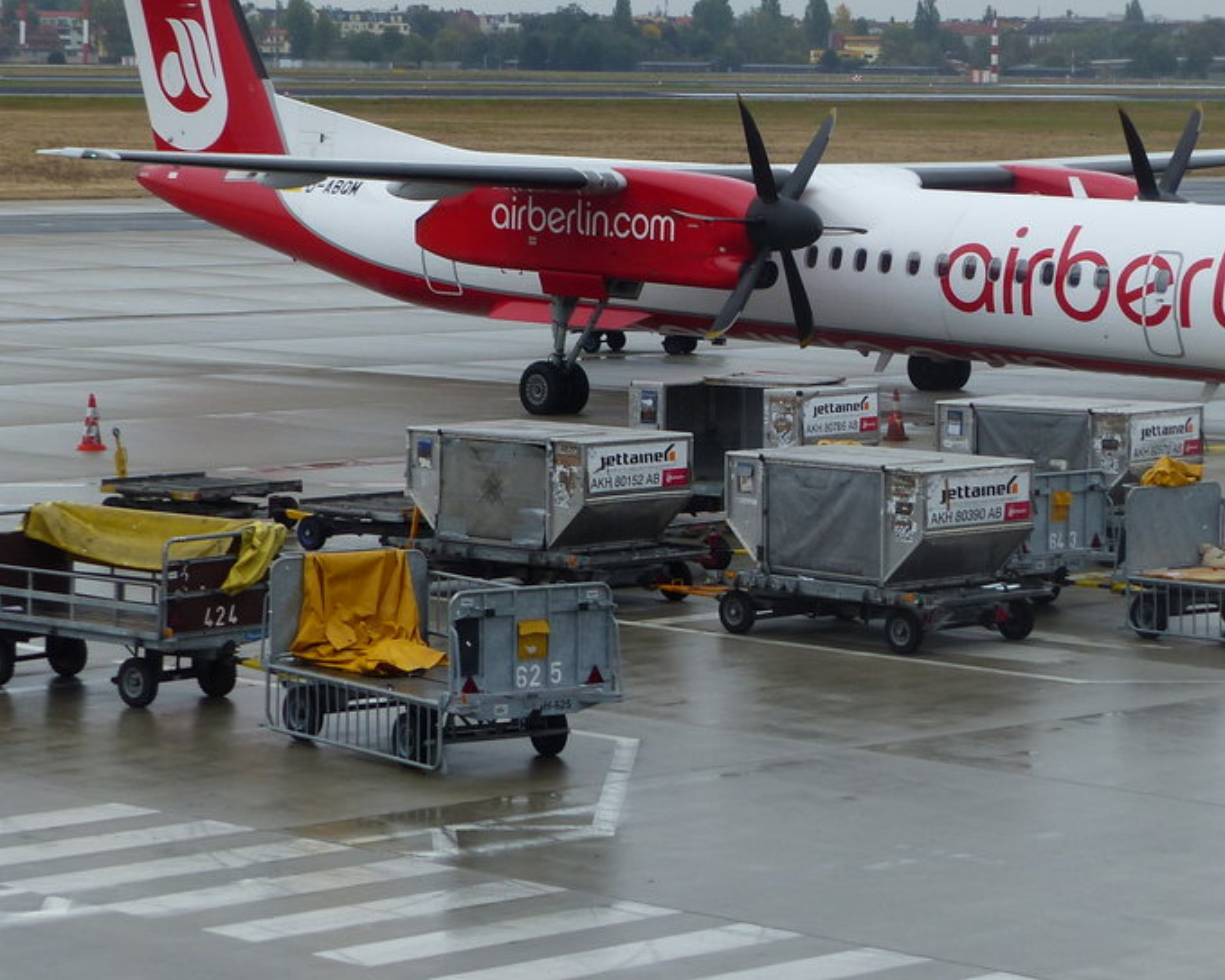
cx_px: 749
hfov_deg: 15.5
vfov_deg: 12.4
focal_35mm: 124
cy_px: 292
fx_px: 4496
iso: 100
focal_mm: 13
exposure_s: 1/250
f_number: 4
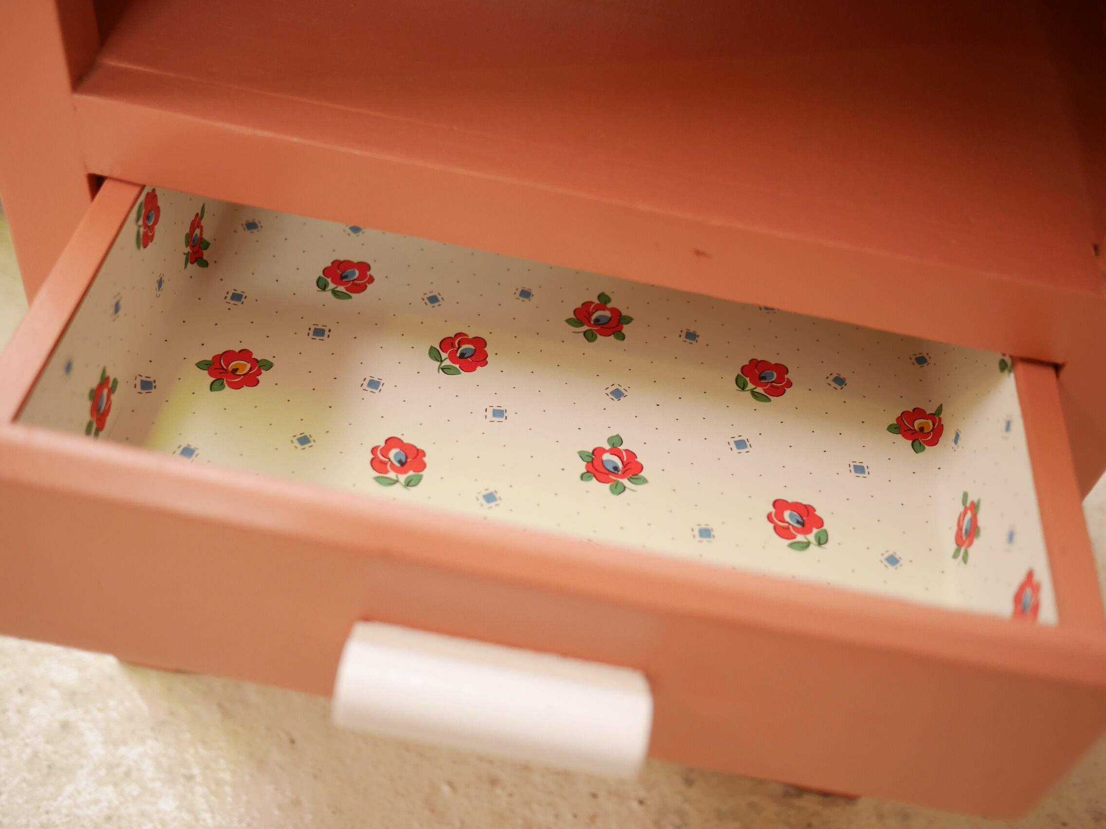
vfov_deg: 36.0
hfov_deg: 46.8
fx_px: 1278
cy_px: 414
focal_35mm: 40
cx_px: 553
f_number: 1.7
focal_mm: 20
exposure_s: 1/60
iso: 500
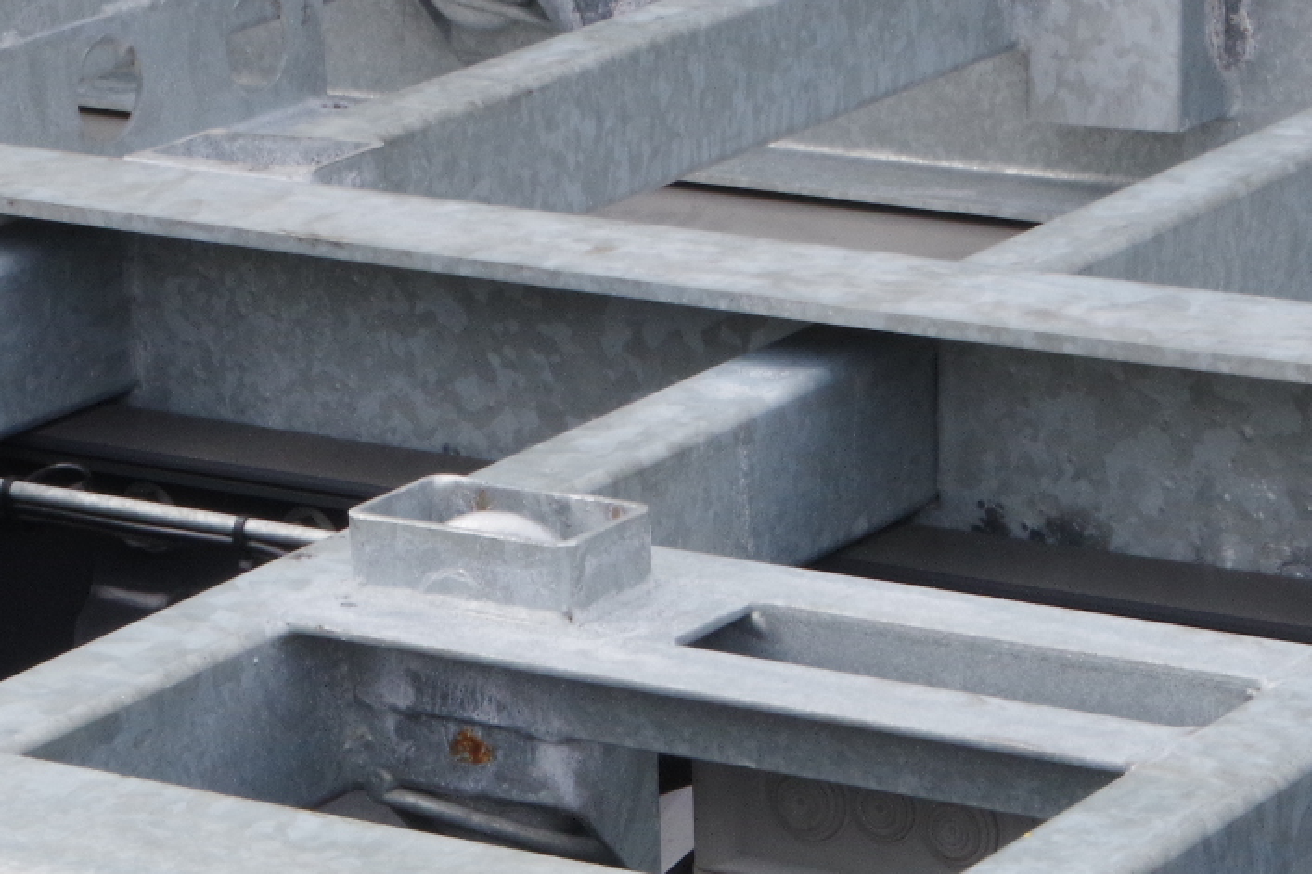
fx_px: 5939
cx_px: 579
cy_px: 1132
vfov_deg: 8.3
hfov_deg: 12.6
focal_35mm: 163
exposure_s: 1/100
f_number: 22
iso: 800
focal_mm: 40
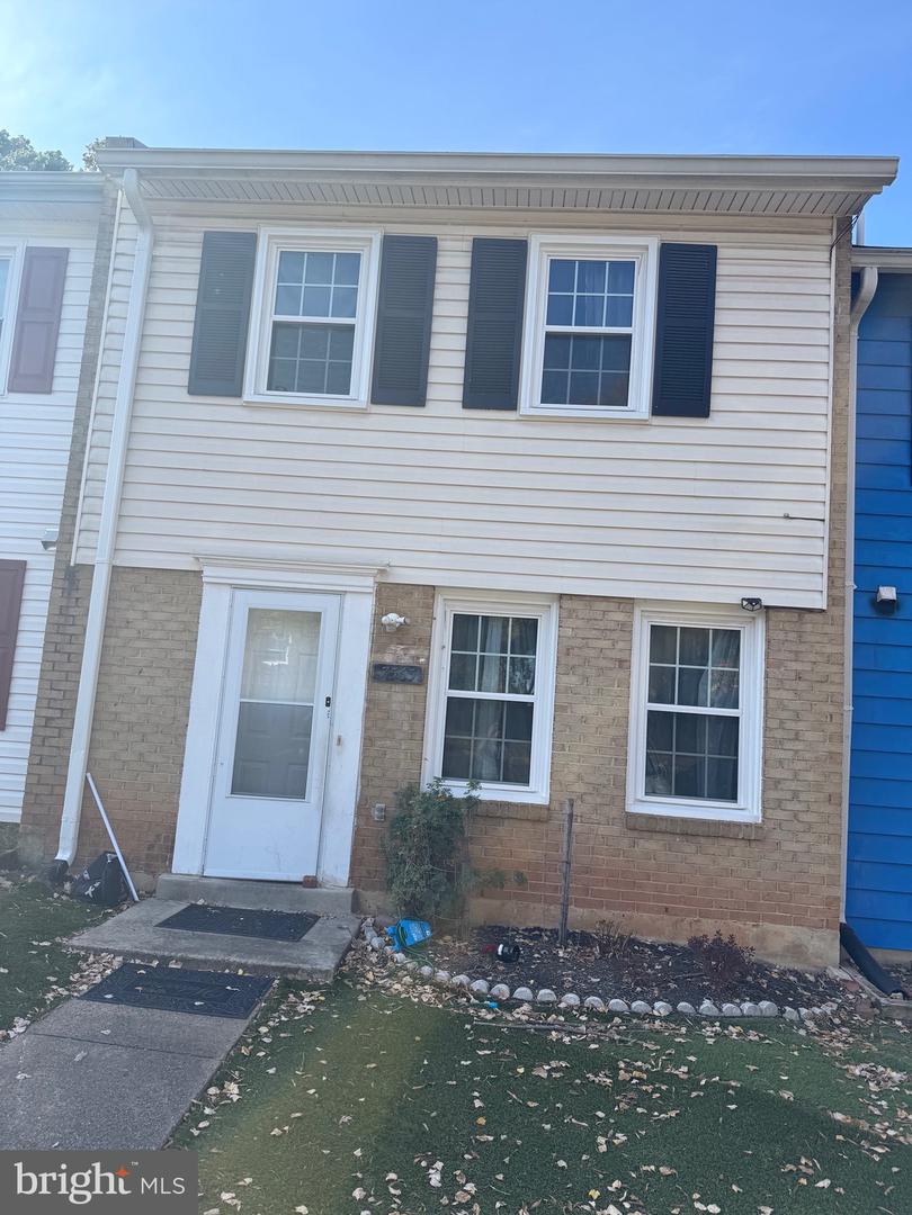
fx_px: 843
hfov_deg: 56.8
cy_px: 608
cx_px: 456
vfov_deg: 71.6
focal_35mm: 24
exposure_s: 1/2252
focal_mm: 6.76
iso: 80
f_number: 1.78
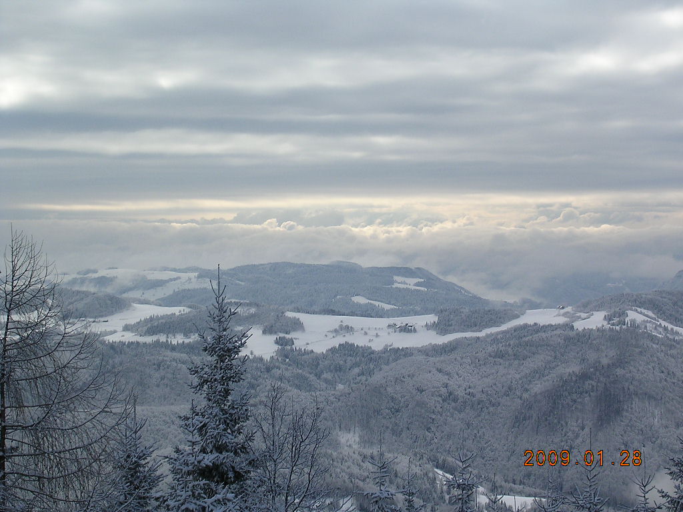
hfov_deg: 20.7
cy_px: 256
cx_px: 342
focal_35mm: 95
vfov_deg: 15.6
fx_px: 1874
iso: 100
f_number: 4.4
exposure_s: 1/654
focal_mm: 14.5
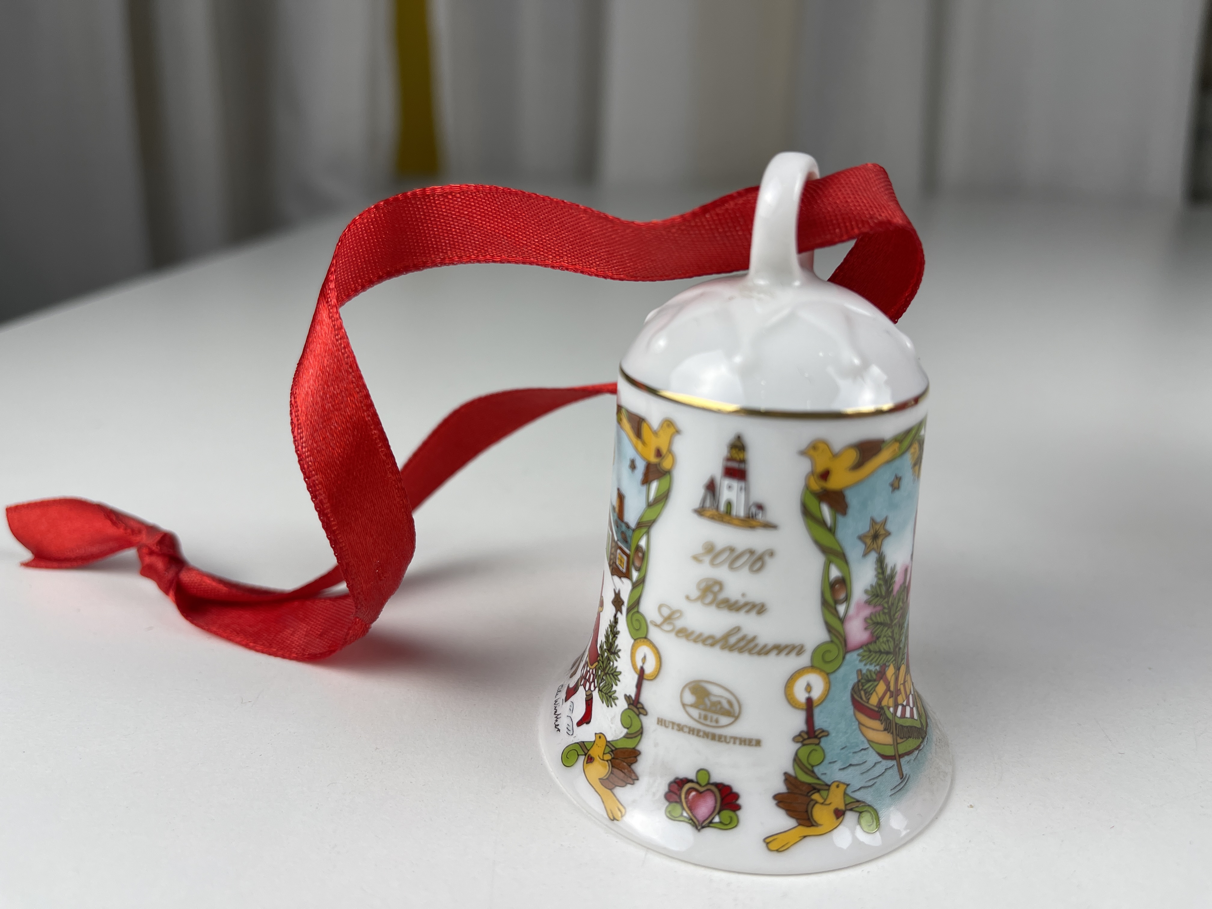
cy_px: 454
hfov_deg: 69.4
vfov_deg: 54.9
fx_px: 875
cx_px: 606
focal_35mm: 25
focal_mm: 5.1
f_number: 1.6
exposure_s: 1/213
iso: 32
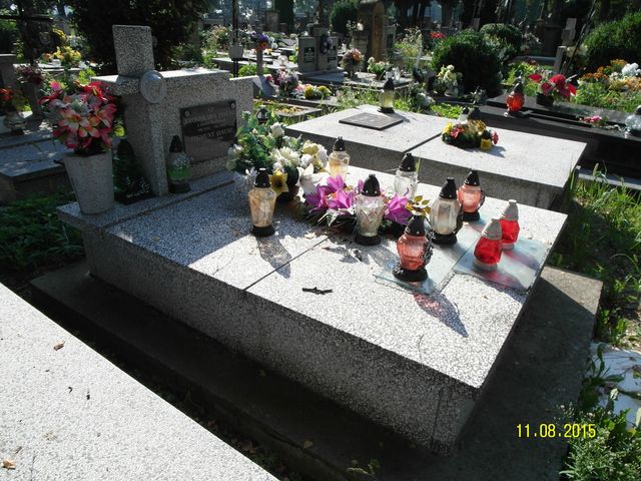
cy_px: 240
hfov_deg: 71.6
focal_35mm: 24
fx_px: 444
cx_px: 320
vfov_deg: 56.8
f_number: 3.9
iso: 80
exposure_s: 1/350
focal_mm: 5.2
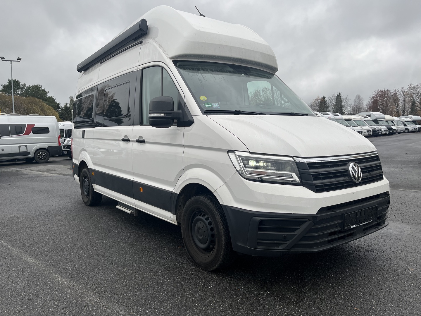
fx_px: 316
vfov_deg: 53.1
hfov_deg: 67.3
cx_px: 210
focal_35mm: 26
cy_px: 158
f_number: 1.6
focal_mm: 5.1
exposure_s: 1/493
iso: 50
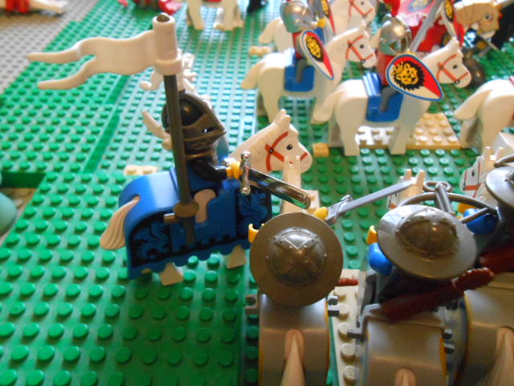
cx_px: 257
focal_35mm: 30
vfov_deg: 46.8
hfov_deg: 60.0
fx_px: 445
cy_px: 193
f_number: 3.8
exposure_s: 1/10
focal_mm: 5.3
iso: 800
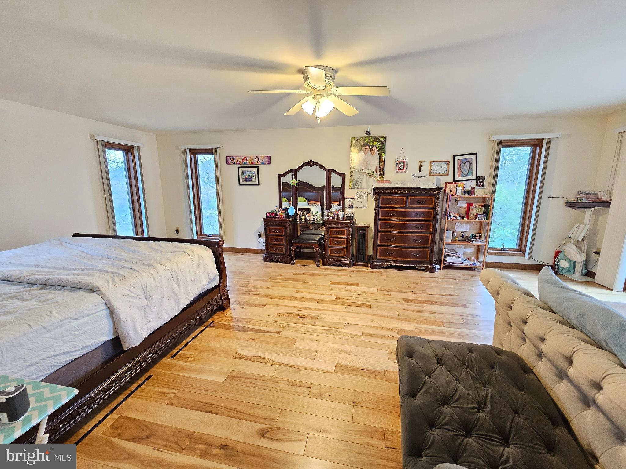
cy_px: 234
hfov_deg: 106.2
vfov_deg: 89.9
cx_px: 313
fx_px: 235
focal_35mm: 13
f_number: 2.2
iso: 320
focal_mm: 2.2
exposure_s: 1/60
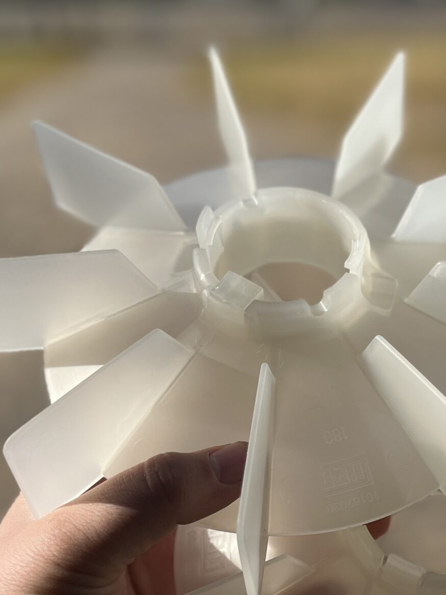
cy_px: 395
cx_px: 359
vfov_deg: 33.5
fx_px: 979
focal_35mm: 57
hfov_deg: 25.2
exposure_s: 1/3623
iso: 50
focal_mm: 5.1
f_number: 1.6
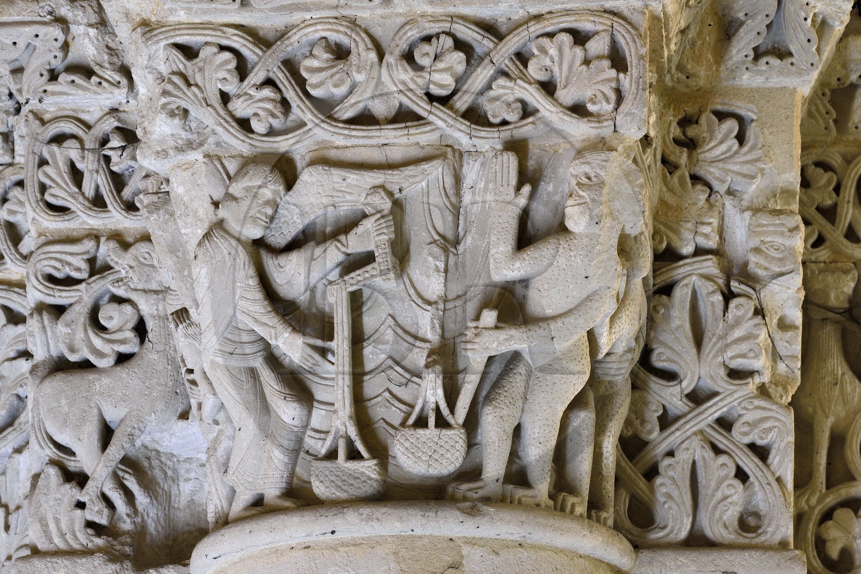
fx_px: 3468
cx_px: 430
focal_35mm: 145
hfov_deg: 14.2
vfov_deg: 9.5
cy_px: 287
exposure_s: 1/10
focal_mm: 145
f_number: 5
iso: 1600
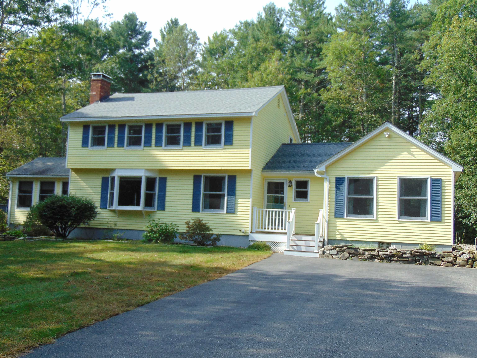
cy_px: 179
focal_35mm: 39
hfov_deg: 47.9
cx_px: 238
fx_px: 537
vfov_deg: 36.8
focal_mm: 6.9
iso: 80
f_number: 3.3
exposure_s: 1/400
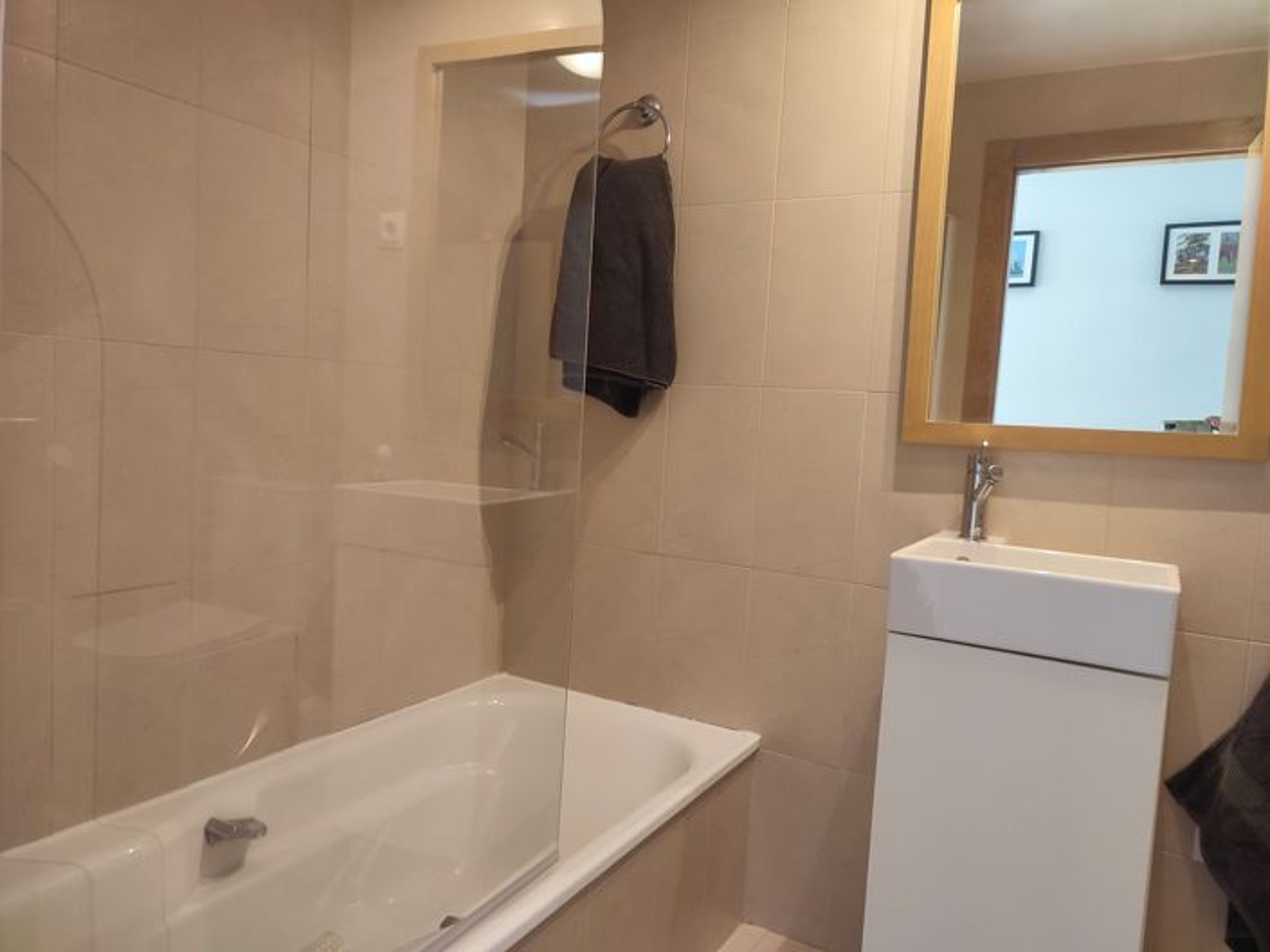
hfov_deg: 69.4
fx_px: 917
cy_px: 476
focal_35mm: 25
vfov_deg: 54.8
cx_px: 635
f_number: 1.9
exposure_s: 1/33
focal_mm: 6.04
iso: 487
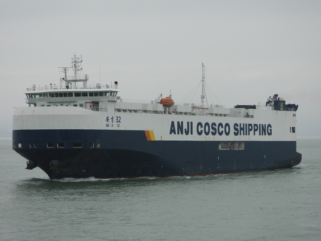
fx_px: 1159
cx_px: 160
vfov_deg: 11.9
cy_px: 120
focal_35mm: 125
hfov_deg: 15.8
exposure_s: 1/500
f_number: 4
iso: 100
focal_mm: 22.5
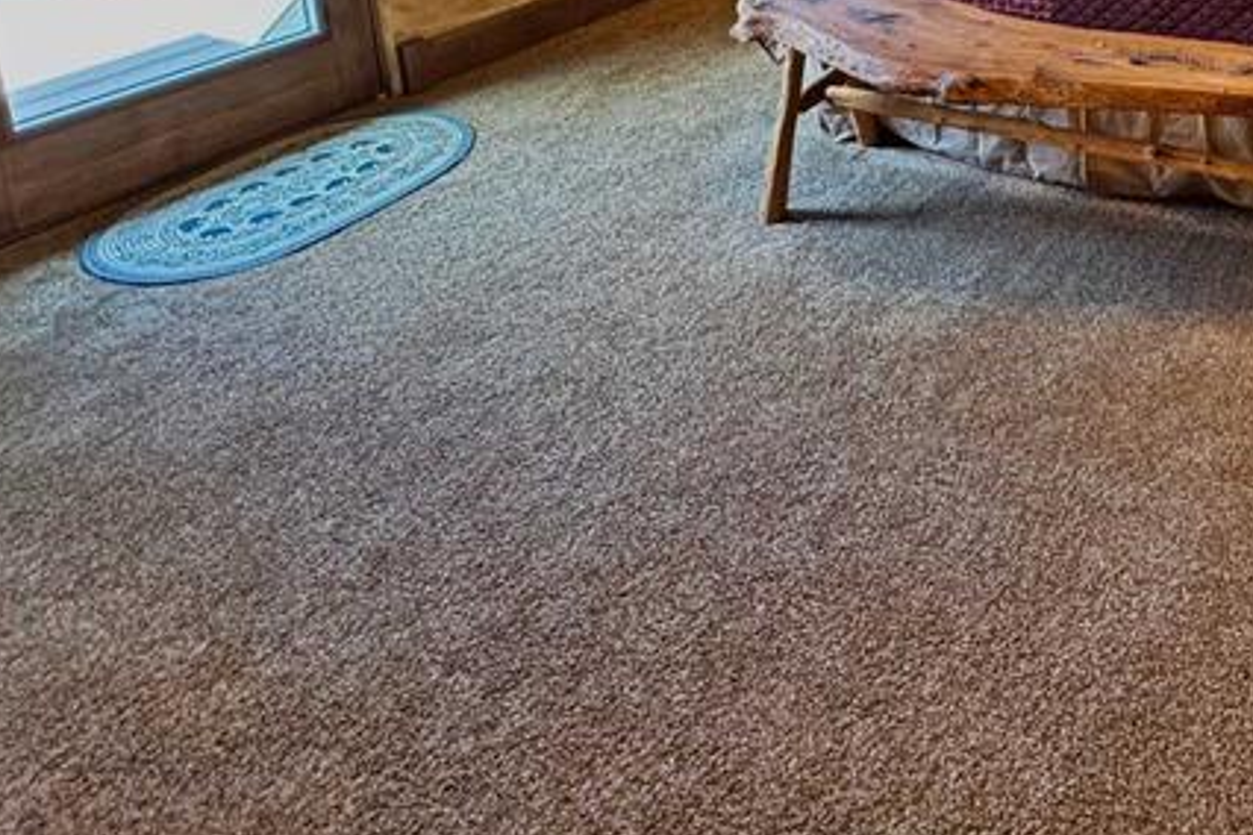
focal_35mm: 35
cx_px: 1129
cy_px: -118
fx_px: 1218
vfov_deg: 32.5
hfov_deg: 48.6
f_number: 2.2
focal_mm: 2.22
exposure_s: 1/60
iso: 320
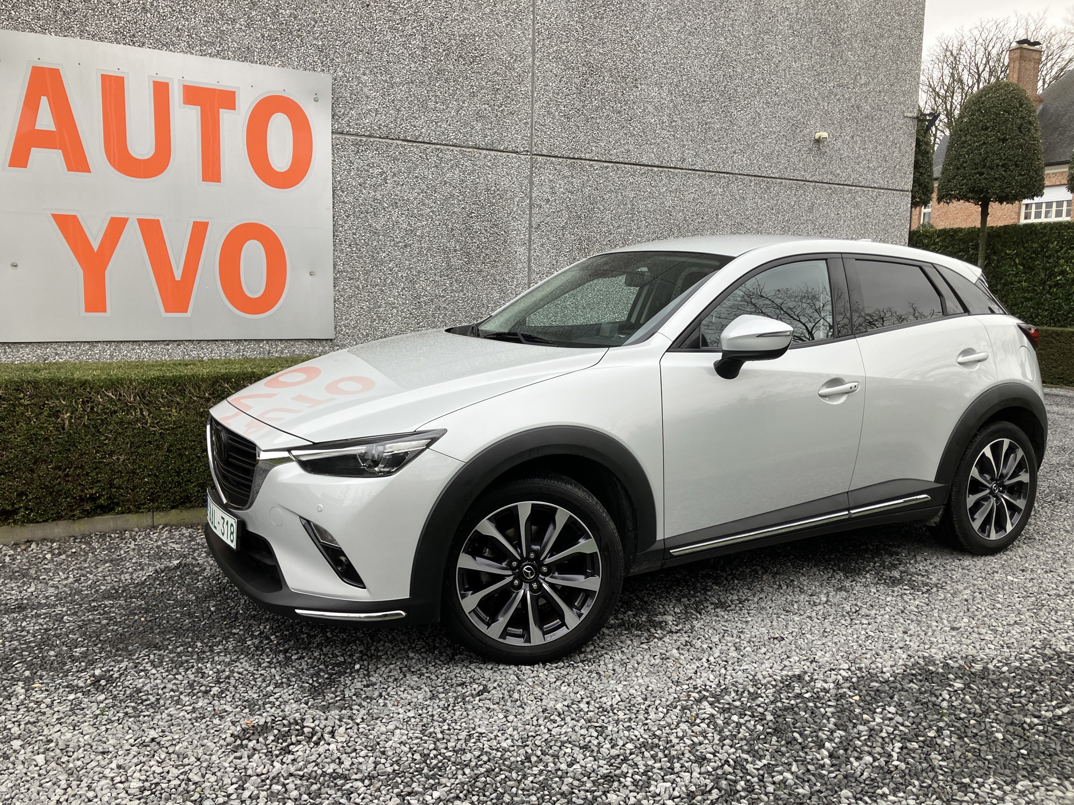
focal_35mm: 28
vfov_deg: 49.7
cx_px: 537
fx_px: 869
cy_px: 402
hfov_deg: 63.4
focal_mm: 3.99
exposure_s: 1/121
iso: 32
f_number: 1.8
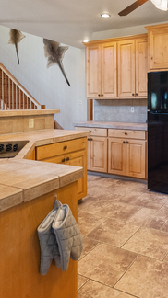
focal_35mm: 29
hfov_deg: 37.2
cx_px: 155
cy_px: 105
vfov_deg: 64.8
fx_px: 230
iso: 800
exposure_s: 1/30
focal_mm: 14
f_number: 5.6
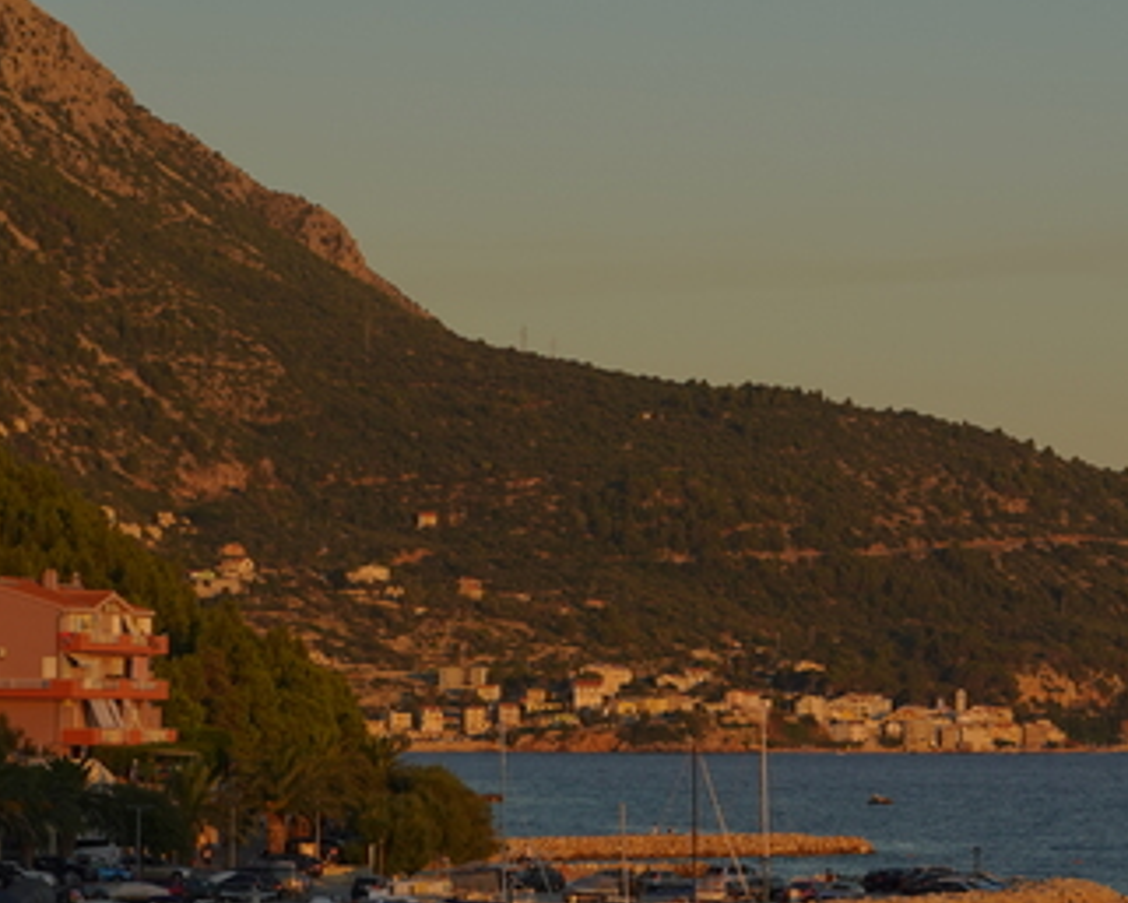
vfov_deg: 9.7
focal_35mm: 159
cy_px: 504
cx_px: 970
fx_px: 5310
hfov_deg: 12.1
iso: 64
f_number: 4
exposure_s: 1/250
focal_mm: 31.46
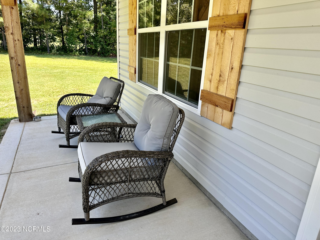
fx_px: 222
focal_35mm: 24
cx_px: 160
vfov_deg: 56.8
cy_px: 120
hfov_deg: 71.6
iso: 80
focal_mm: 6.86
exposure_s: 1/521
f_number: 1.78
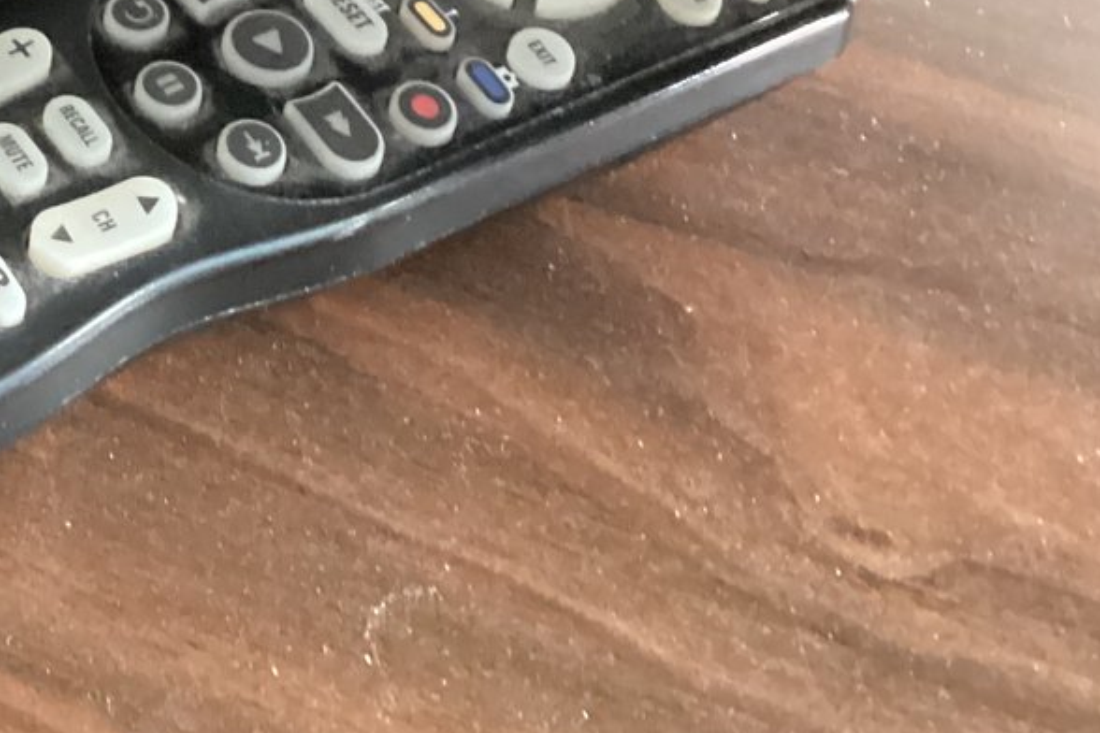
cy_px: -194
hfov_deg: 22.8
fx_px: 2536
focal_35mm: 83
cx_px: -156
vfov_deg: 15.7
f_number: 2.4
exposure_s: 1/17
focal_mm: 3.3
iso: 800
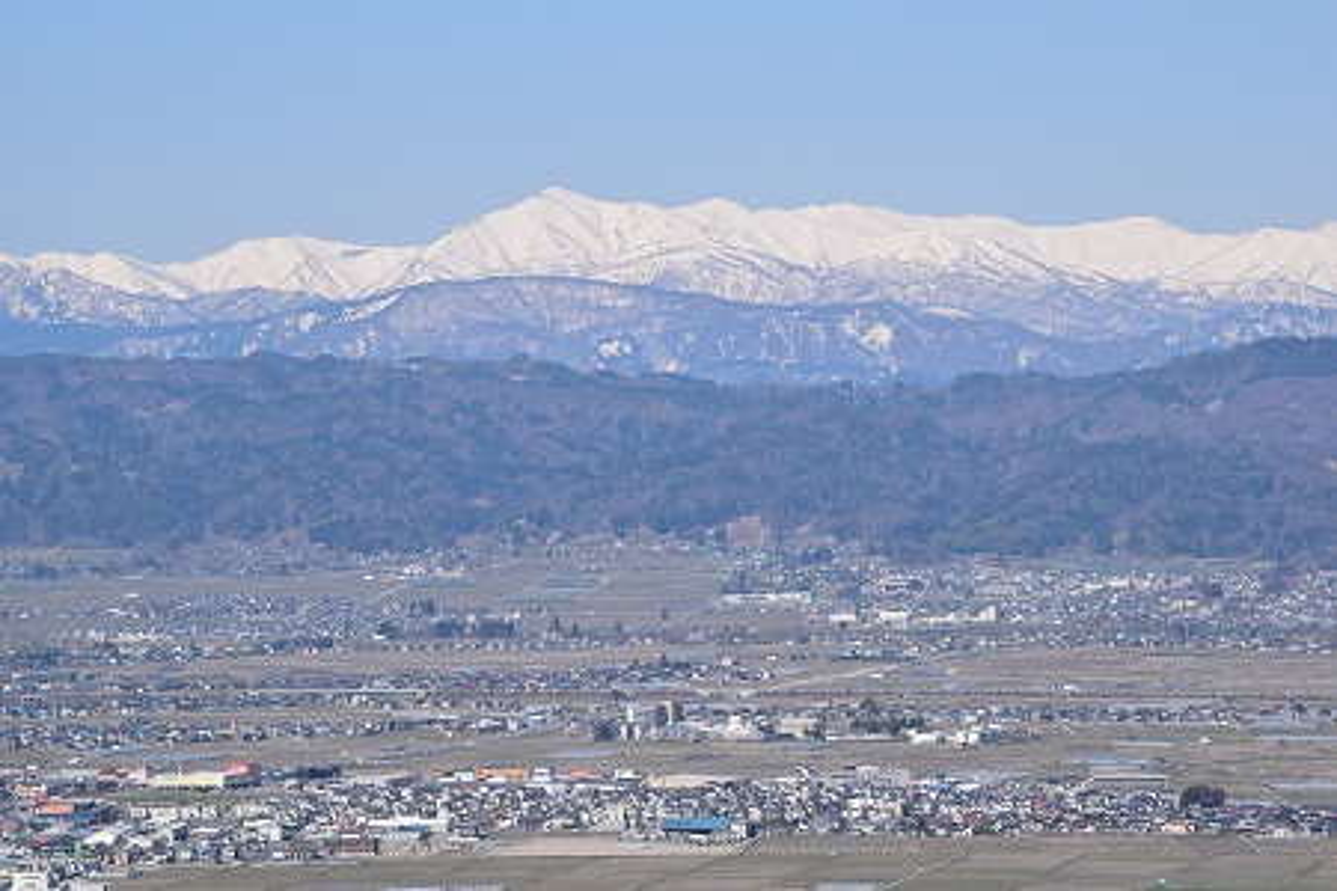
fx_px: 6462
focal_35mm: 174
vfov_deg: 7.9
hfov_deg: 11.8
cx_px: 668
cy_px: 446
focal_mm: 116
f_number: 11
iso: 250
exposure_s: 1/500
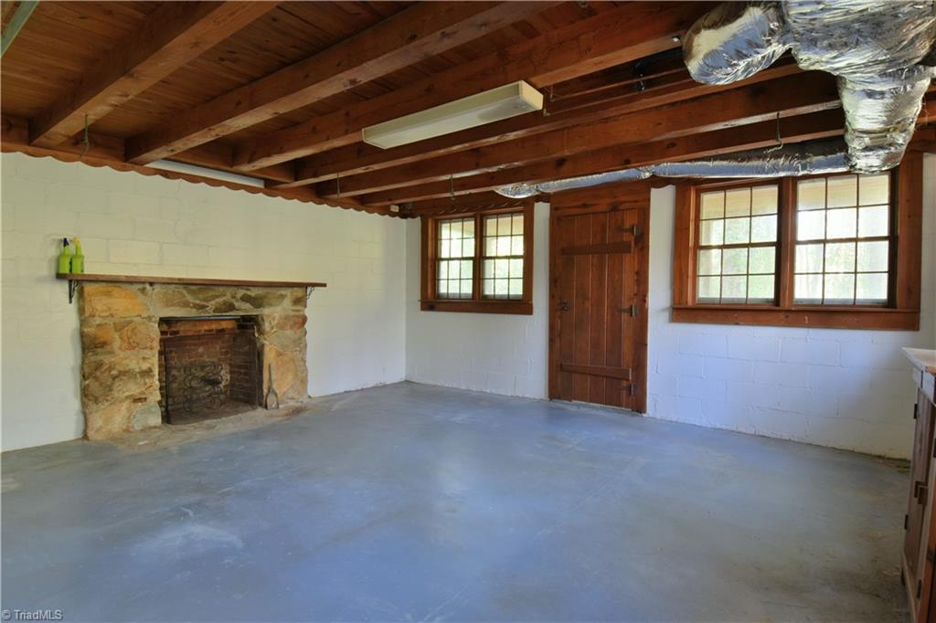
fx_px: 468
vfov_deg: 67.3
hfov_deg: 90.0
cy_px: 312
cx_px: 468
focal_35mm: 18
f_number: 9
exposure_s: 1/1.6
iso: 250
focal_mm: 12
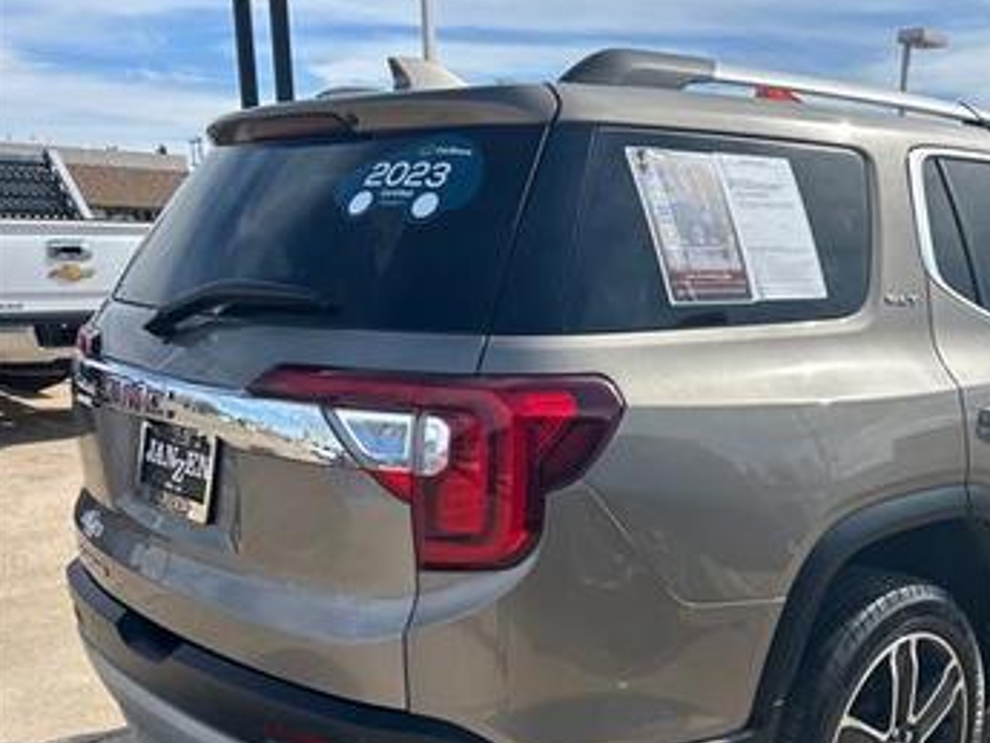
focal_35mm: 38
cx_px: 712
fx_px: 1087
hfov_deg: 47.6
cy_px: 522
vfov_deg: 37.1
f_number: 1.5
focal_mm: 5.7
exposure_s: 1/3704
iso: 50
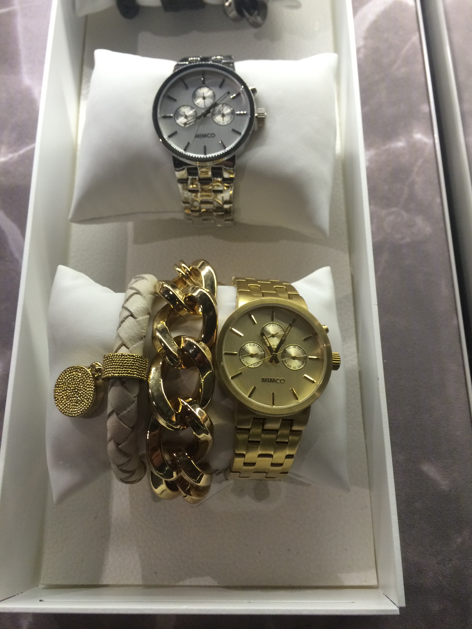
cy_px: 314
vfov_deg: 60.0
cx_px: 236
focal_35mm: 30
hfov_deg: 46.8
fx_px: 545
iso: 64
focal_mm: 4.12
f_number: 2.2
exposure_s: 1/30
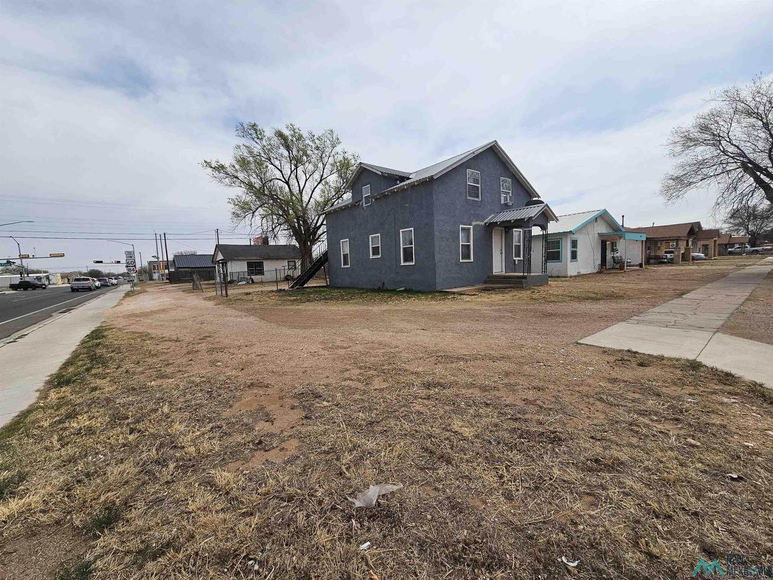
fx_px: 290
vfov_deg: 89.9
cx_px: 386
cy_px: 290
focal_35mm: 13
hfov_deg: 106.2
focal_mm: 2.2
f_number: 2.2
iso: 50
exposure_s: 1/4432
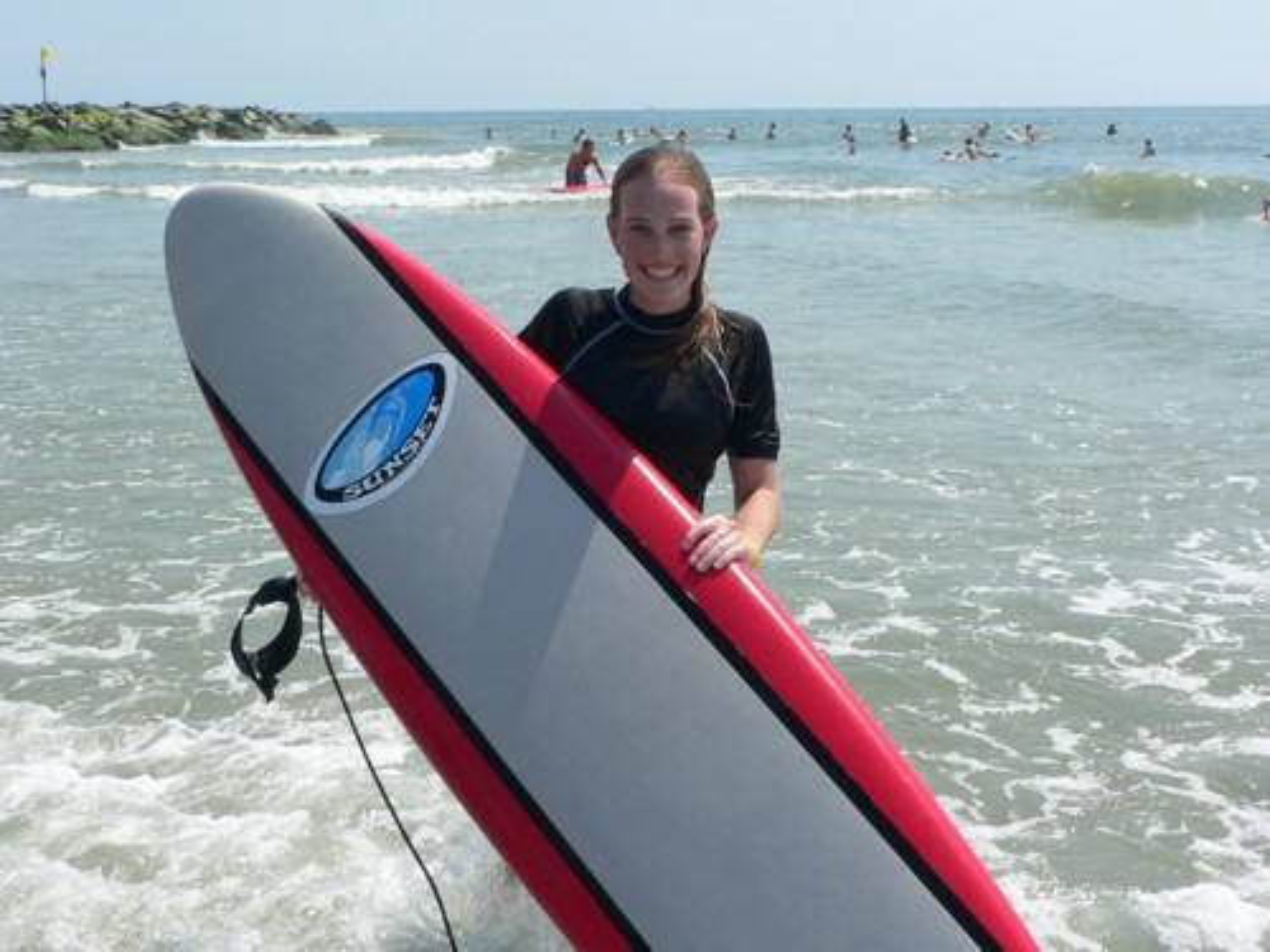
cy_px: 476
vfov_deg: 32.2
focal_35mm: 45
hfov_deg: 42.1
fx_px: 1651
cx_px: 635
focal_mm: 6
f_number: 5.2
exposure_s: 1/400
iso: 80
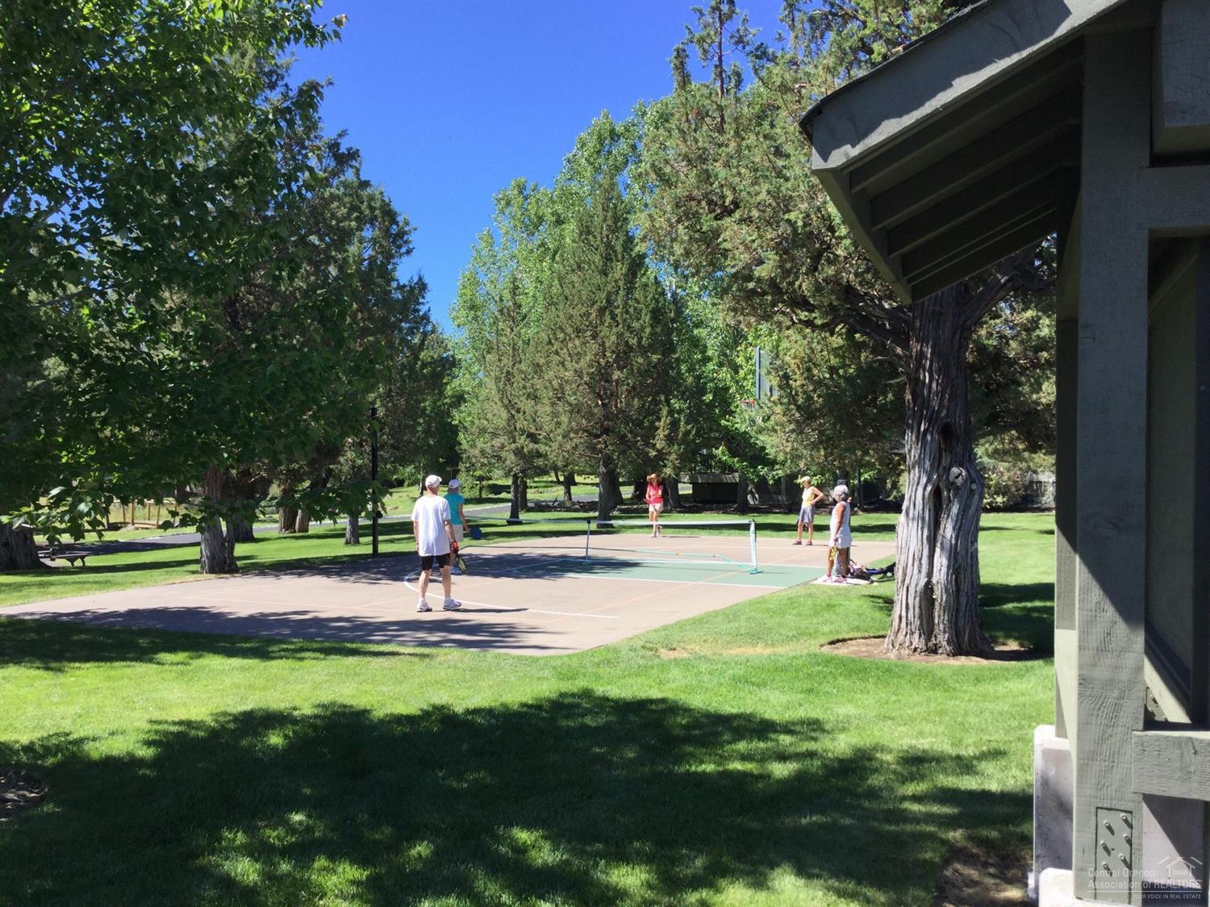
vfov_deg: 45.4
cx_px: 605
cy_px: 454
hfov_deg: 58.4
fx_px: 1083
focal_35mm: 31
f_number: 2.4
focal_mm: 3.3
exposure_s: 1/595
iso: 25
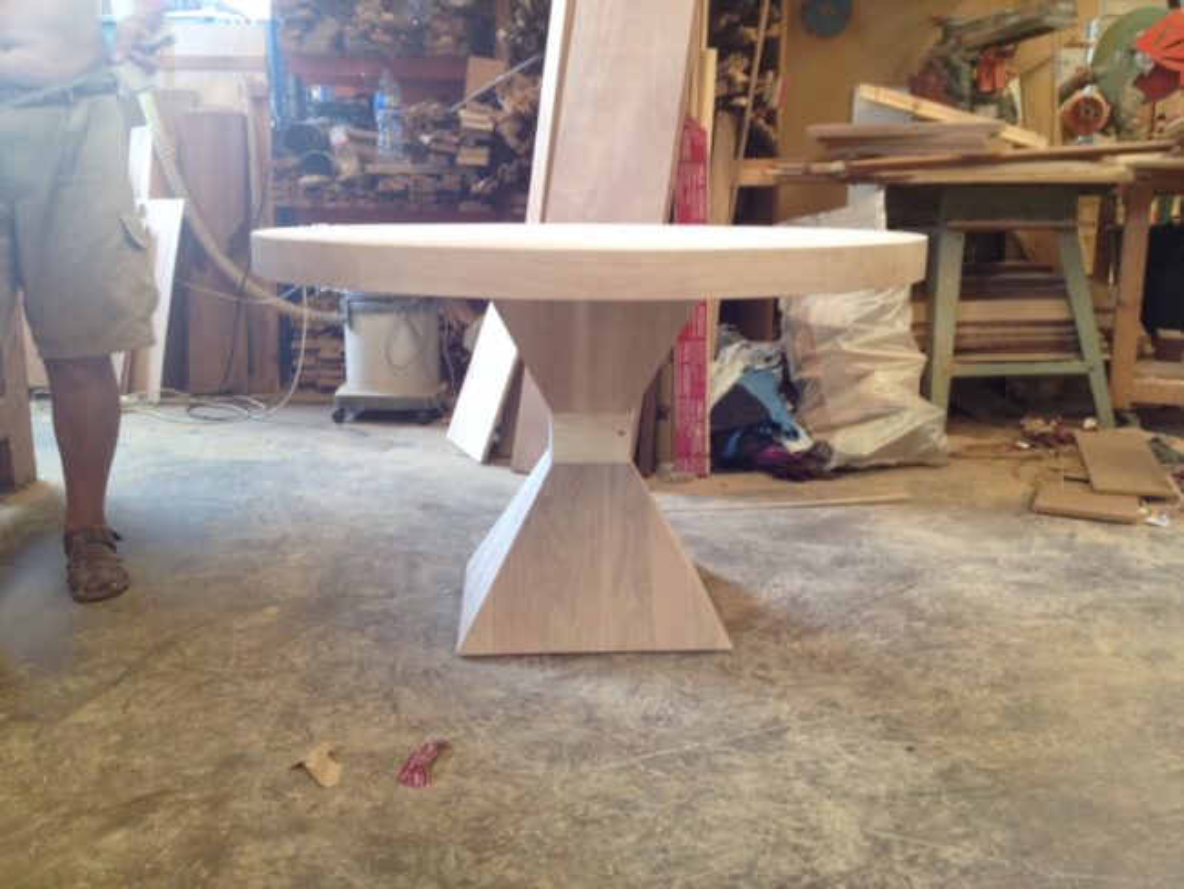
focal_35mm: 35
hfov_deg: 52.6
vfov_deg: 40.7
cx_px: 592
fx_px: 1198
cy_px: 444
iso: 100
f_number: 2.4
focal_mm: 4.28
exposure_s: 1/20
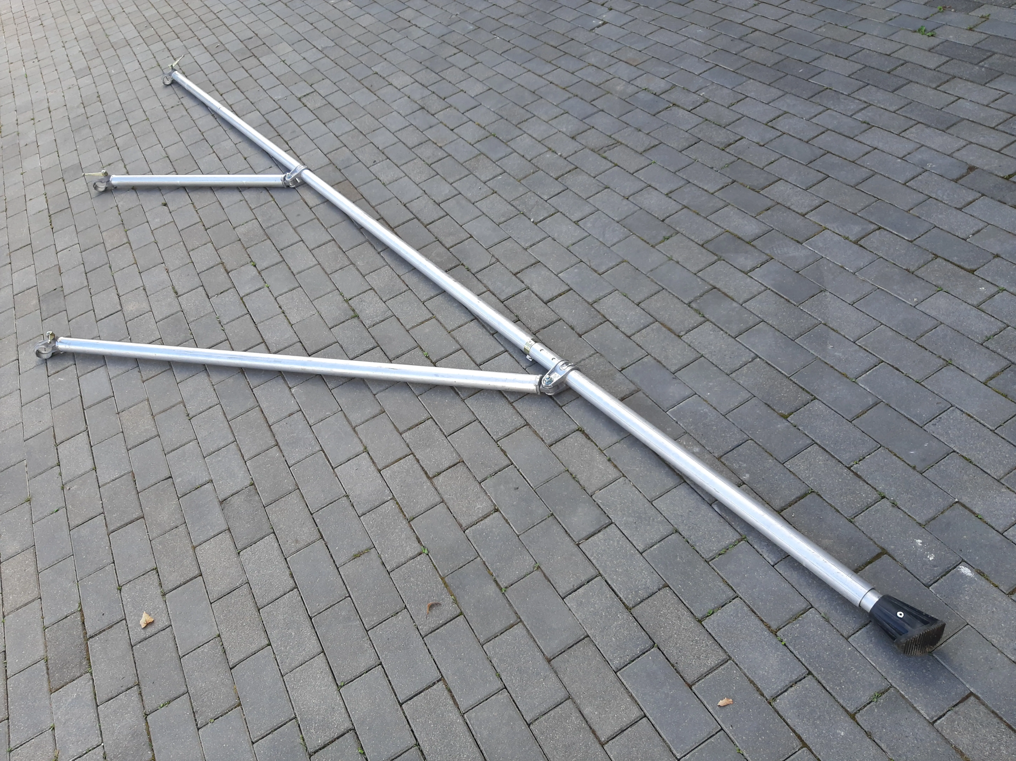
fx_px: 763
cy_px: 380
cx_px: 508
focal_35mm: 26
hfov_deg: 67.3
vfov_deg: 53.0
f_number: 1.7
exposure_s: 1/218
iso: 40
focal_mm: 3.92
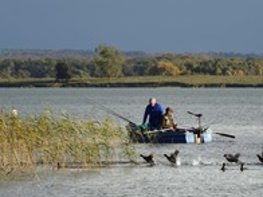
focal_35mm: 412
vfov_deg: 3.6
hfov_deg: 4.8
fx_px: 3130
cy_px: 44
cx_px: 145
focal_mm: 200
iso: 200
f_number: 11
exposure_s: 1/250
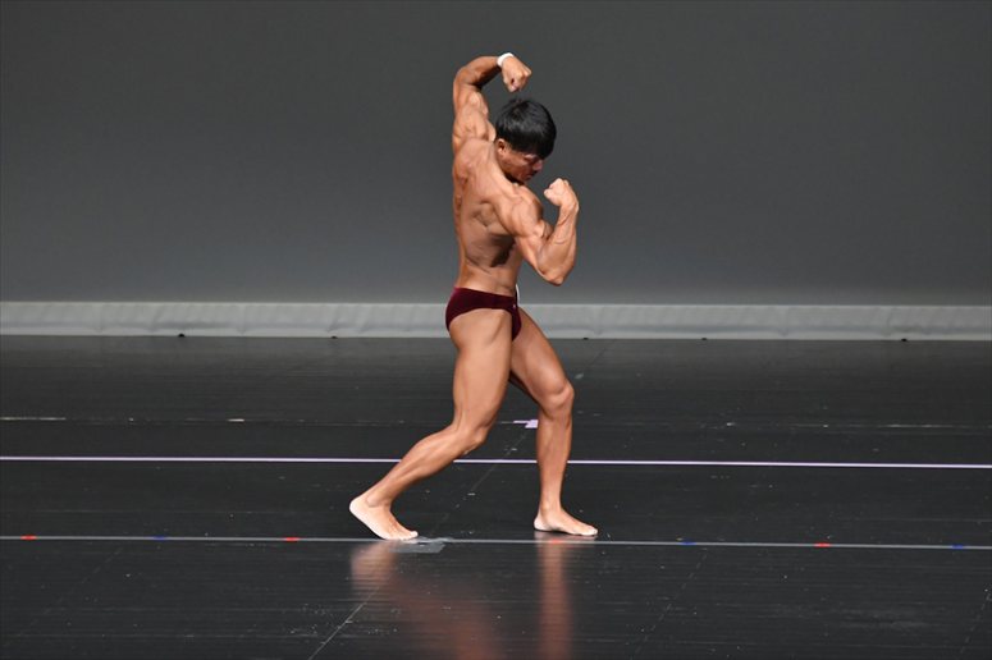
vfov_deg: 4.6
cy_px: 330
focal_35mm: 300
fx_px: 8263
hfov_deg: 6.9
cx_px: 496
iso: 4000
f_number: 5.6
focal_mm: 200
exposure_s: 1/400
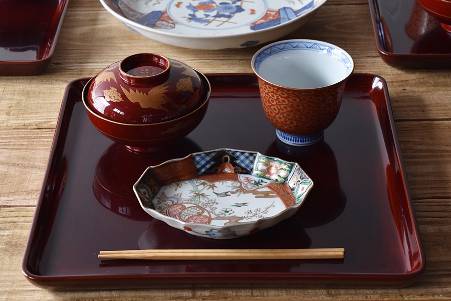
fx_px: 1033
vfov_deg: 16.6
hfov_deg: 24.6
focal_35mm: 82
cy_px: 150
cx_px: 226
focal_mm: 55
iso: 400
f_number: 8
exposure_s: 1/5
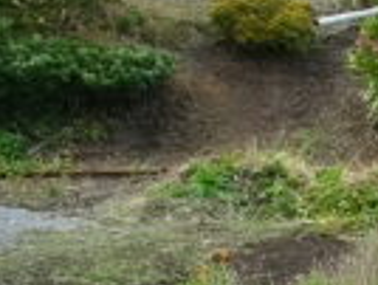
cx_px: 717
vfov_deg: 9.5
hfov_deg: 12.1
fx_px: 1619
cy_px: 536
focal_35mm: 148
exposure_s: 1/250
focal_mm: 5.7
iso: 100
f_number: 2.9
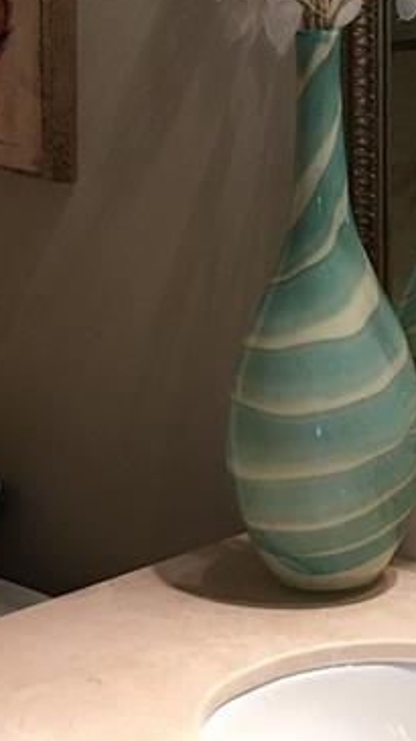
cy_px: 376
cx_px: 73
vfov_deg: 20.6
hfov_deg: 11.6
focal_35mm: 104
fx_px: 2042
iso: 40
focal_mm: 4.15
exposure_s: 1/30
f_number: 2.2
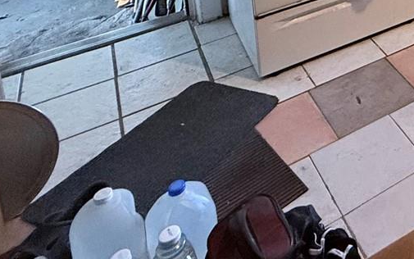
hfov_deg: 33.1
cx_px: 521
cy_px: -180
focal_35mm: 47
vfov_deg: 20.9
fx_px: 530
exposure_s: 1/60
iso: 500
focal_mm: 2.22
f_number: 2.2
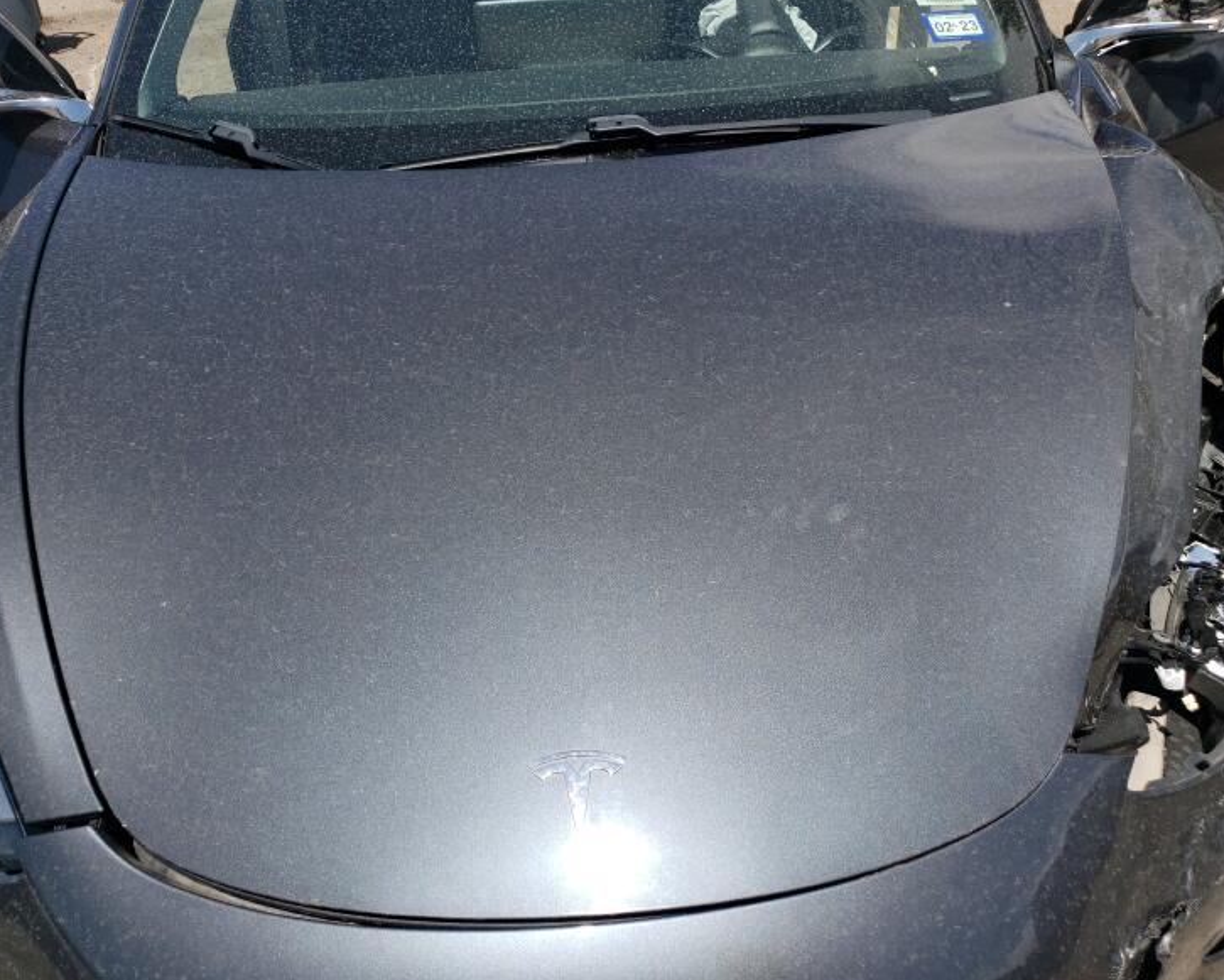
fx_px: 1014
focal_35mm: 28
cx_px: 608
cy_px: 487
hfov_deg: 62.2
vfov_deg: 51.5
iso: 50
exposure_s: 1/3333
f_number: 1.5
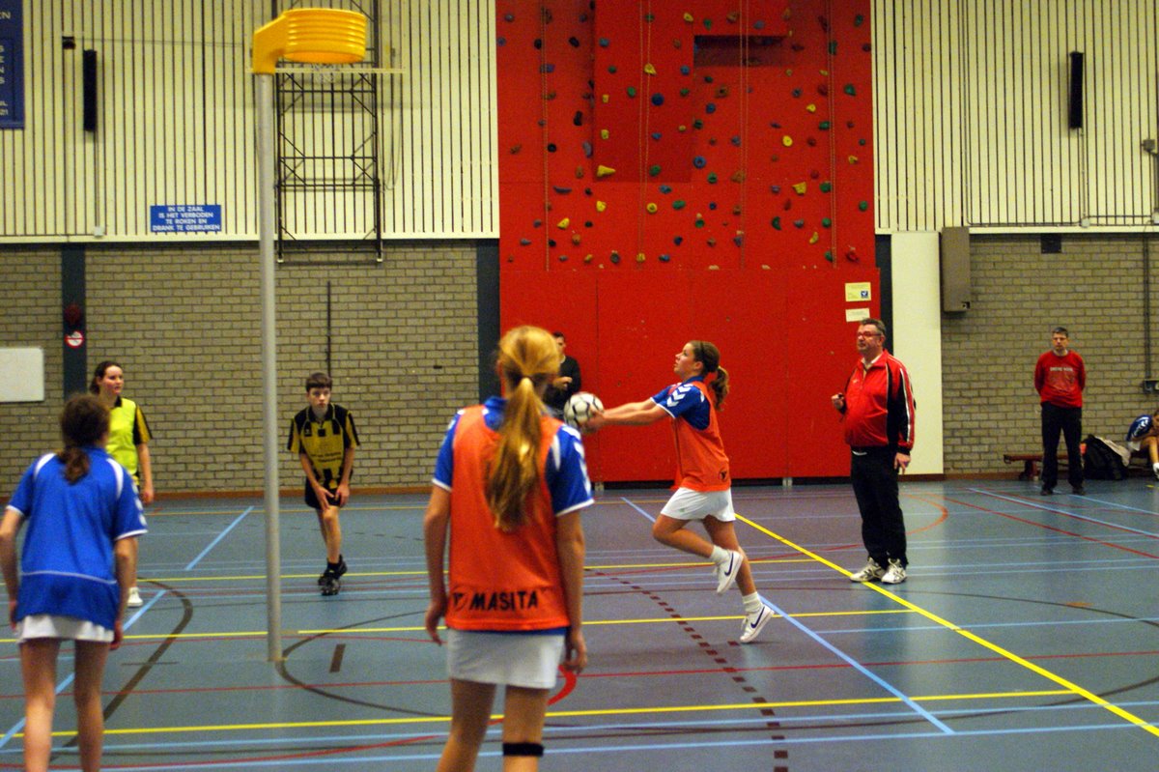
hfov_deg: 37.9
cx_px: 580
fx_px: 1689
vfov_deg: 25.7
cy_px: 386
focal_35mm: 52
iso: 1600
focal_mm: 35
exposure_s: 1/160
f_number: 2.8
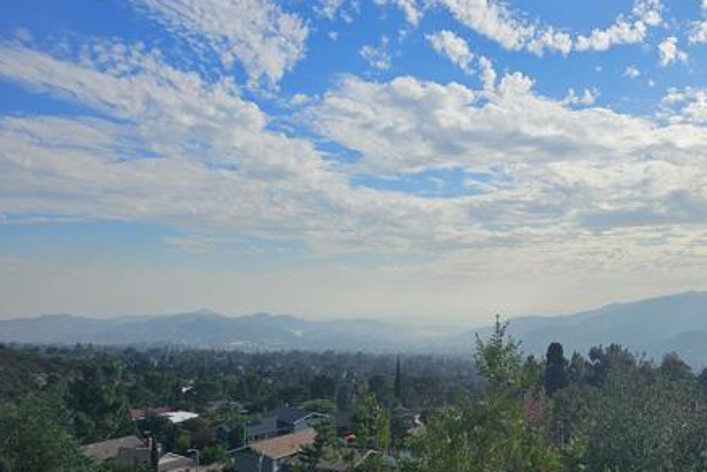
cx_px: 498
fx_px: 688
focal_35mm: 35
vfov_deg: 37.7
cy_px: 291
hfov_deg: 52.8
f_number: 1.7
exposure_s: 1/1533
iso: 10
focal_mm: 6.3
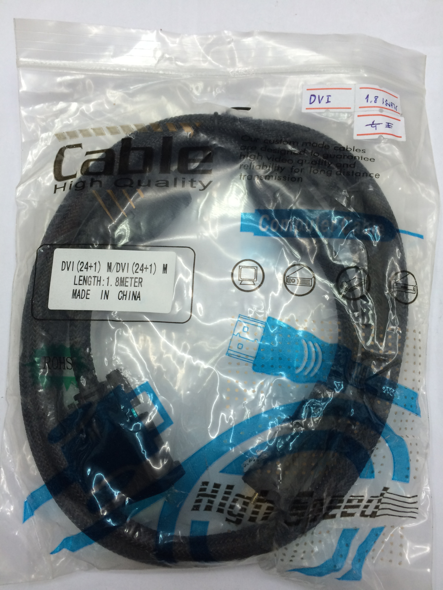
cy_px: 295
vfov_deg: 61.7
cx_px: 222
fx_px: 495
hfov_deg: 48.2
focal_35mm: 29
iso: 40
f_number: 2.2
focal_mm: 4.15
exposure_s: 1/33
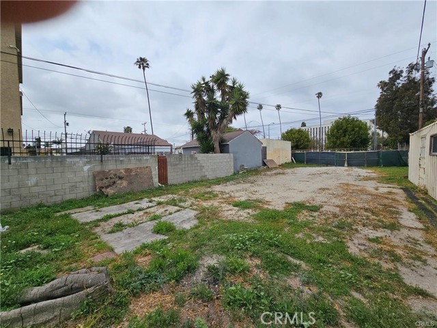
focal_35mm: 13
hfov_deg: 106.2
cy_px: 164
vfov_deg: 89.9
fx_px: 164
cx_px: 218
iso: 50
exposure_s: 1/4010
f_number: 2.2
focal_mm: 2.2
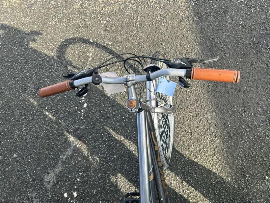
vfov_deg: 53.1
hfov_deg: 67.3
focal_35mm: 26
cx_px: 135
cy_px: 102
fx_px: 203
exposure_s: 1/827
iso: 50
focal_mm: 5.7
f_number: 1.5
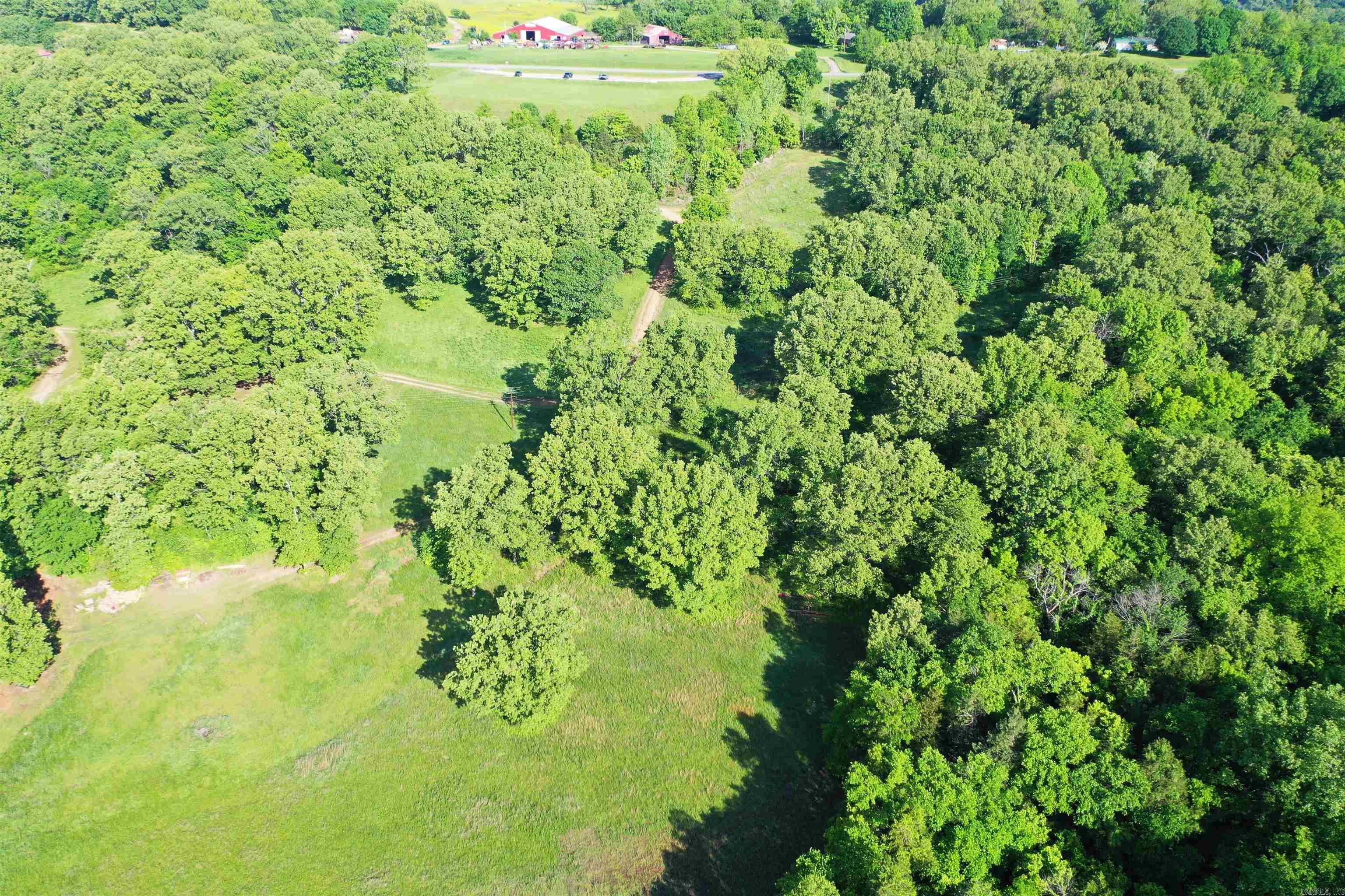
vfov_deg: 46.4
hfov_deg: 65.5
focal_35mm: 28
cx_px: 672
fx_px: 1046
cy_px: 448
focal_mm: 10.26
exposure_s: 1/800
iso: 100
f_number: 2.8
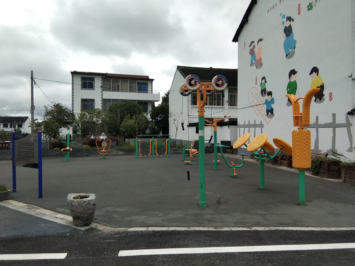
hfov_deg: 58.4
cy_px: 133
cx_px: 178
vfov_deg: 45.4
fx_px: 318
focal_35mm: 31
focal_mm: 3.69
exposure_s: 1/660
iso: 50
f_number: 2.2
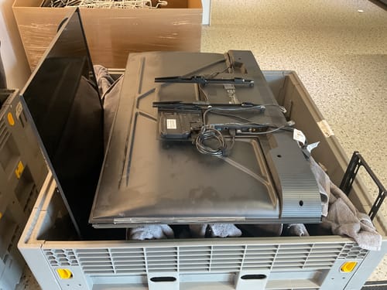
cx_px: 194
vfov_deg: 48.2
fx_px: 324
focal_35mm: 29
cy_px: 145
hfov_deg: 61.7
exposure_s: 1/50
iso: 160
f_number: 1.8
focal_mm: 3
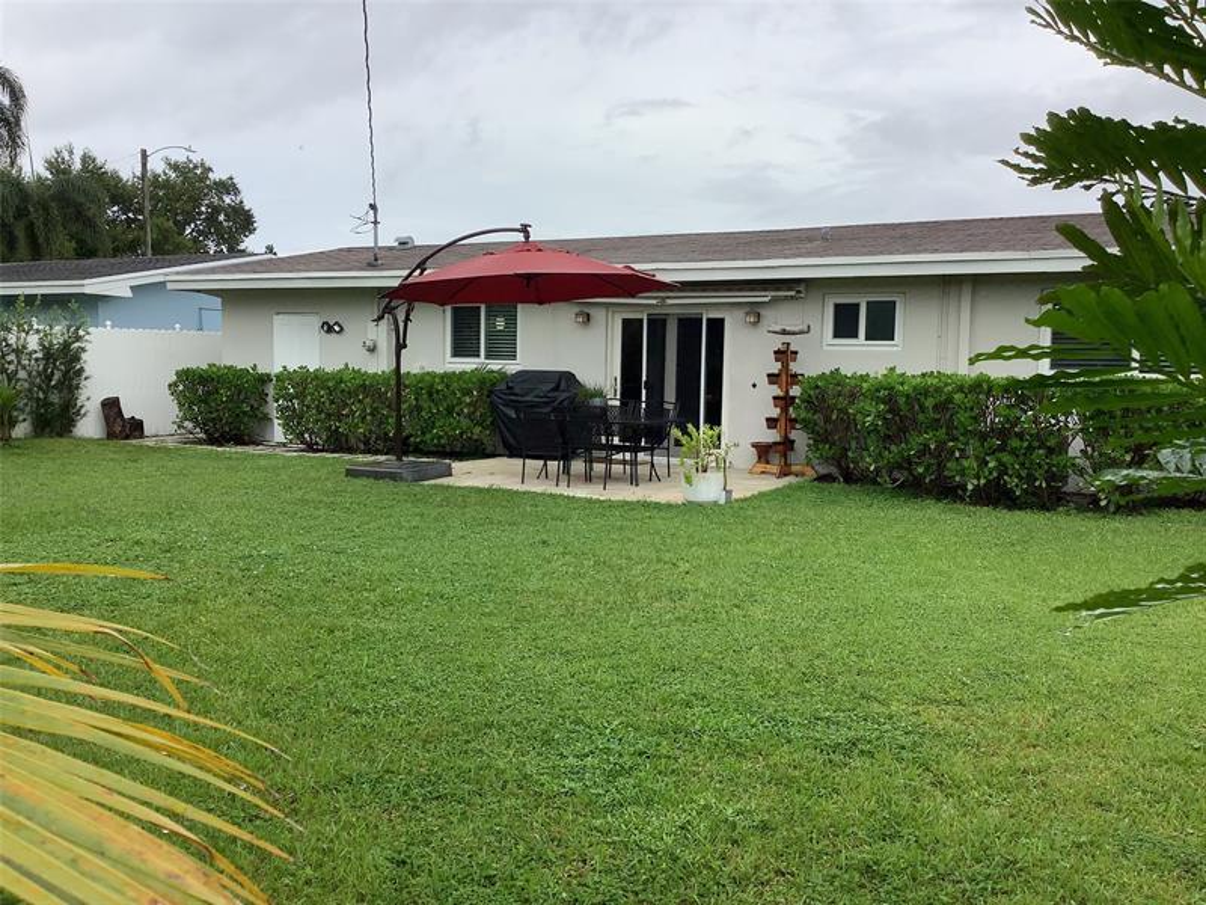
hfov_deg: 58.4
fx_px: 1080
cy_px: 452
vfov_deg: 45.4
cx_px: 603
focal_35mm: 31
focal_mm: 3.3
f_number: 2.4
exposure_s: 1/264
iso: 25
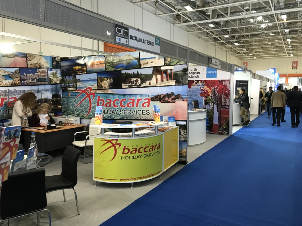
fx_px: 244
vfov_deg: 49.7
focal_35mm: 28
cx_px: 151
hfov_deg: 63.4
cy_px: 113
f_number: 1.8
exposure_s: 1/17
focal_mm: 3.99
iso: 40
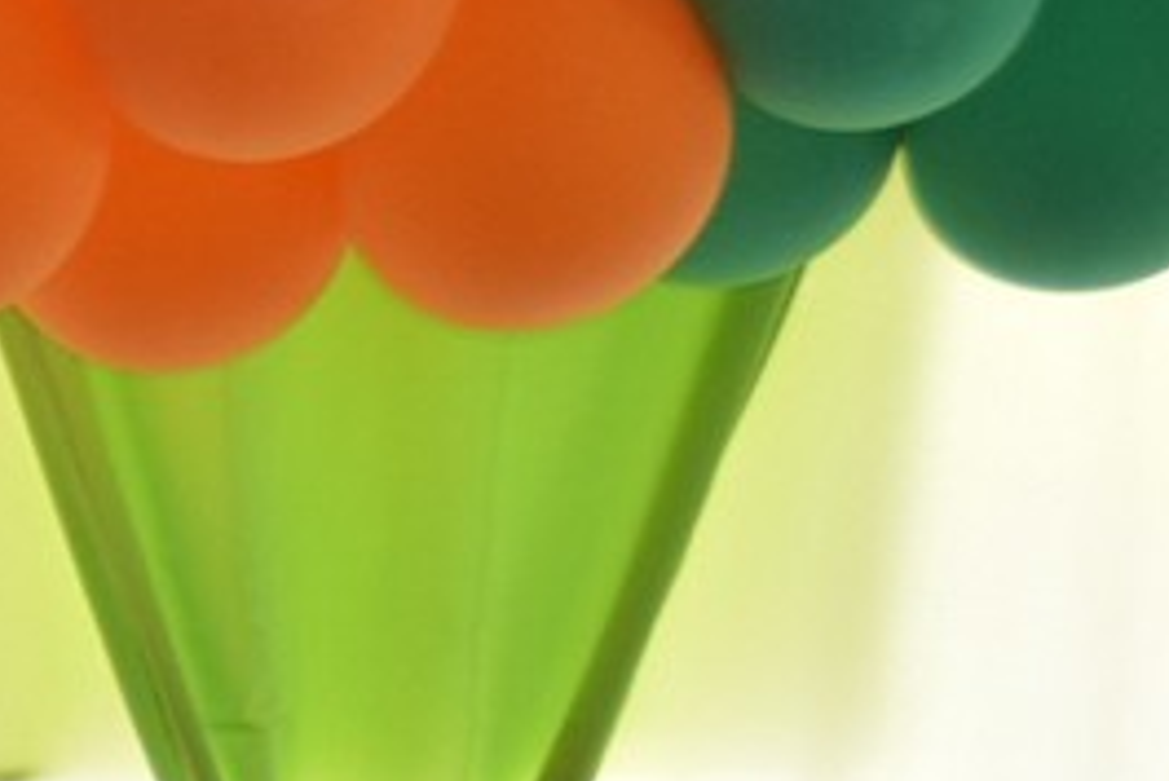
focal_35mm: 244
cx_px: -2777
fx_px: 7927
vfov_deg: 5.4
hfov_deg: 7.2
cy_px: 1928
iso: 800
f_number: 5
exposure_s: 1/100
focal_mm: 24
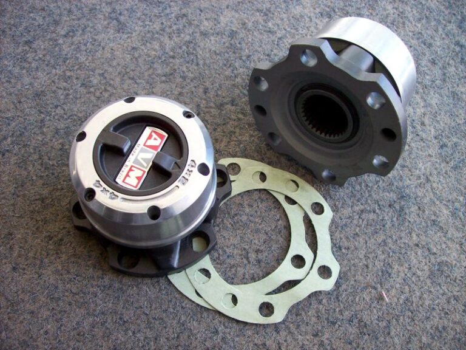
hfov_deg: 51.4
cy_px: 175
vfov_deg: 39.7
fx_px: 485
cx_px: 233
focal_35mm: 36
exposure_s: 1/56.3
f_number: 2.7
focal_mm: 6
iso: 80
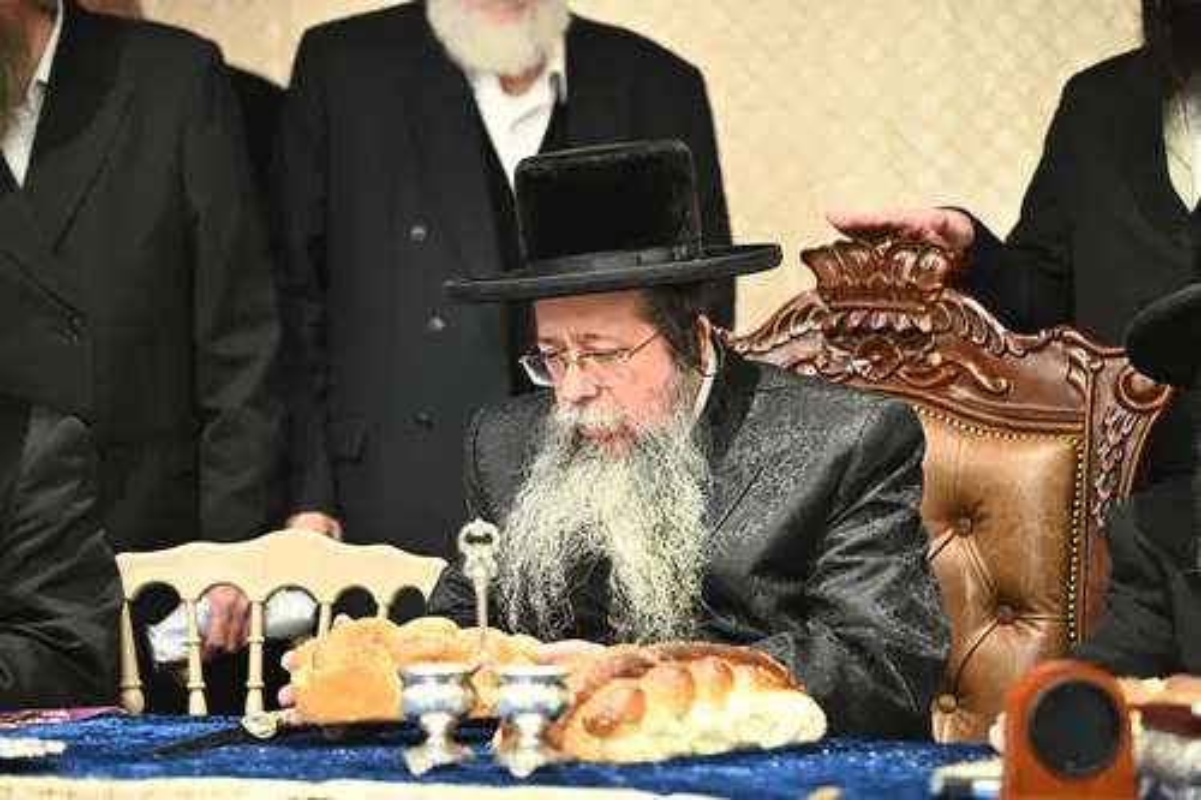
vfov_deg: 6.9
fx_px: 6670
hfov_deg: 10.3
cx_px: 600
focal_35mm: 200
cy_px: 400
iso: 2500
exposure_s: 1/160
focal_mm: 200
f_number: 3.2
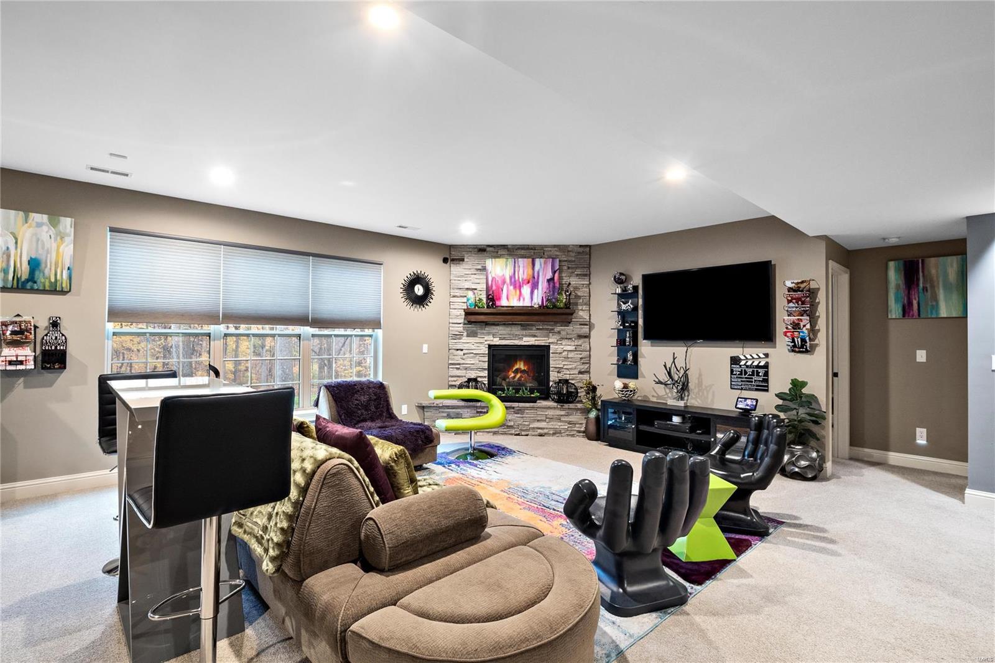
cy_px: 332
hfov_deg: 96.7
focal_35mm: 16
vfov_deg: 73.7
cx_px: 498
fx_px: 442
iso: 400
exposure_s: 1/4
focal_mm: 8
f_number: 8
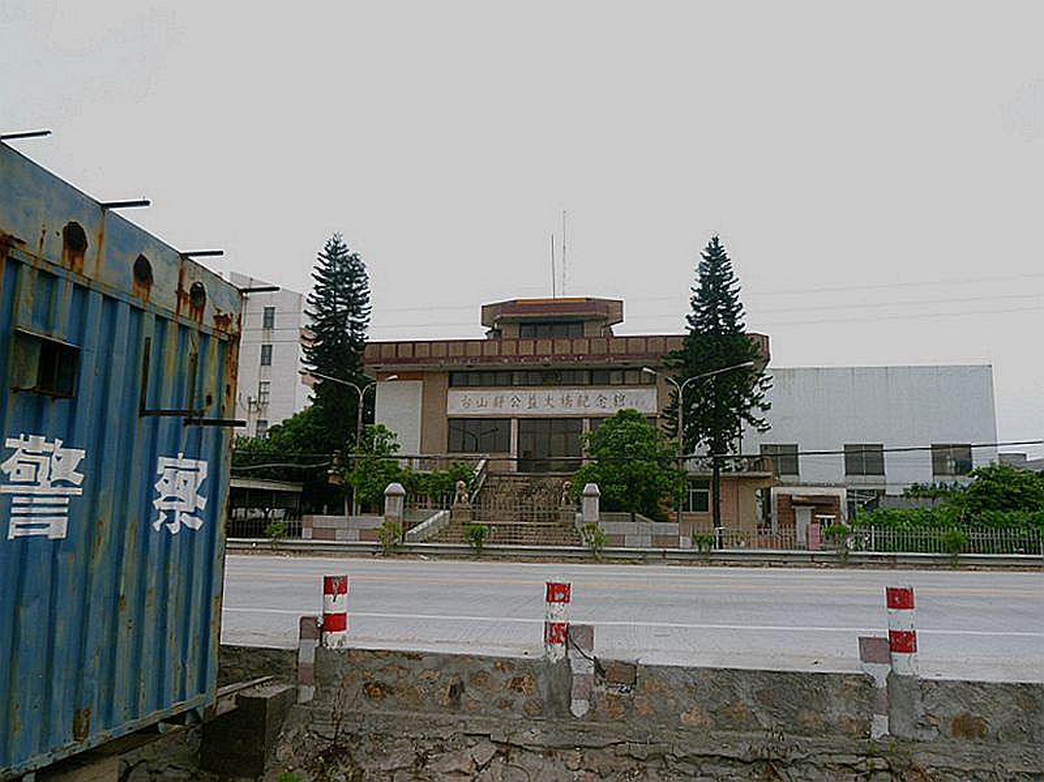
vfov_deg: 54.8
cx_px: 522
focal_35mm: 25
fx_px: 754
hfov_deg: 69.4
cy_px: 391
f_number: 3.3
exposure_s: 1/30
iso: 100
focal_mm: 4.5
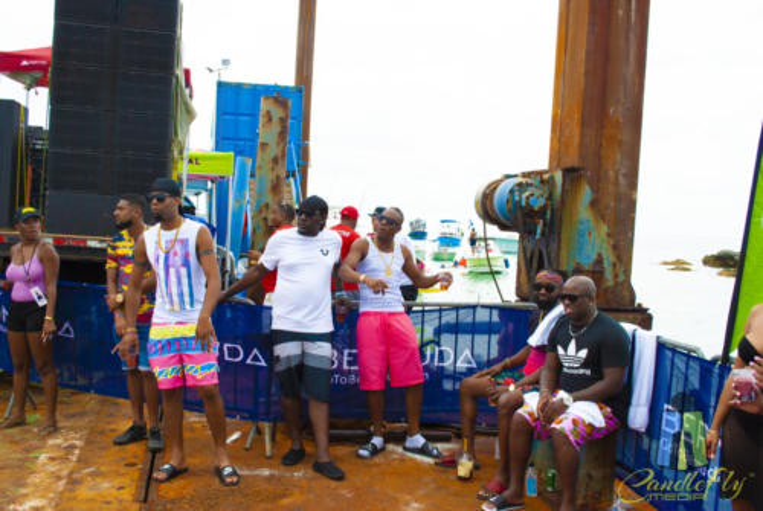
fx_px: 764
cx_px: 382
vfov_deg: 37.0
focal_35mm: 36
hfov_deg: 53.1
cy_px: 256
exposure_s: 1/250
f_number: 8
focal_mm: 24
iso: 100
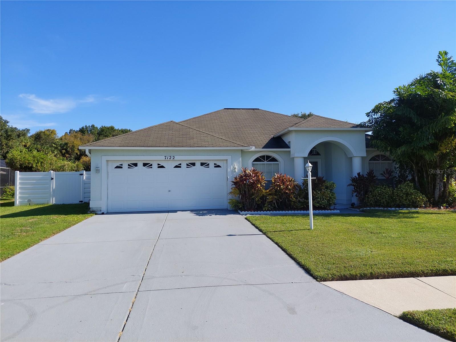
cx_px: 228
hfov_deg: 71.6
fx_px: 316
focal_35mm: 24
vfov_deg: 56.8
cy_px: 171
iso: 40
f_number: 1.8
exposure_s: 1/1527
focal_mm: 5.23
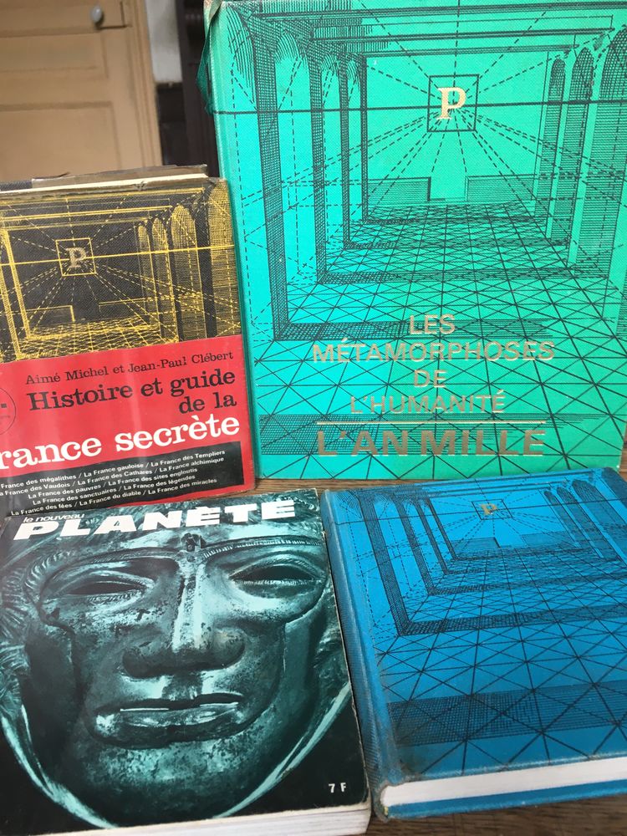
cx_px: 314
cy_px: 418
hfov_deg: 48.2
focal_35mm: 29
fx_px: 700
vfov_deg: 61.7
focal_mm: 4.15
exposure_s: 1/33
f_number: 2.2
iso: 32
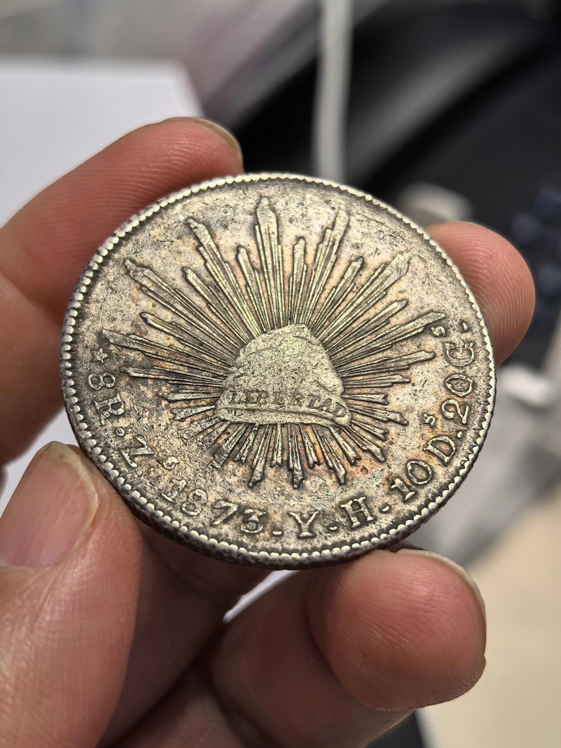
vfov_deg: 35.5
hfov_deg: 27.0
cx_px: 280
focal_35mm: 54
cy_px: 374
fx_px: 1167
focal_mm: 6.98
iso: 80
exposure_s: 1/100
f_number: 2
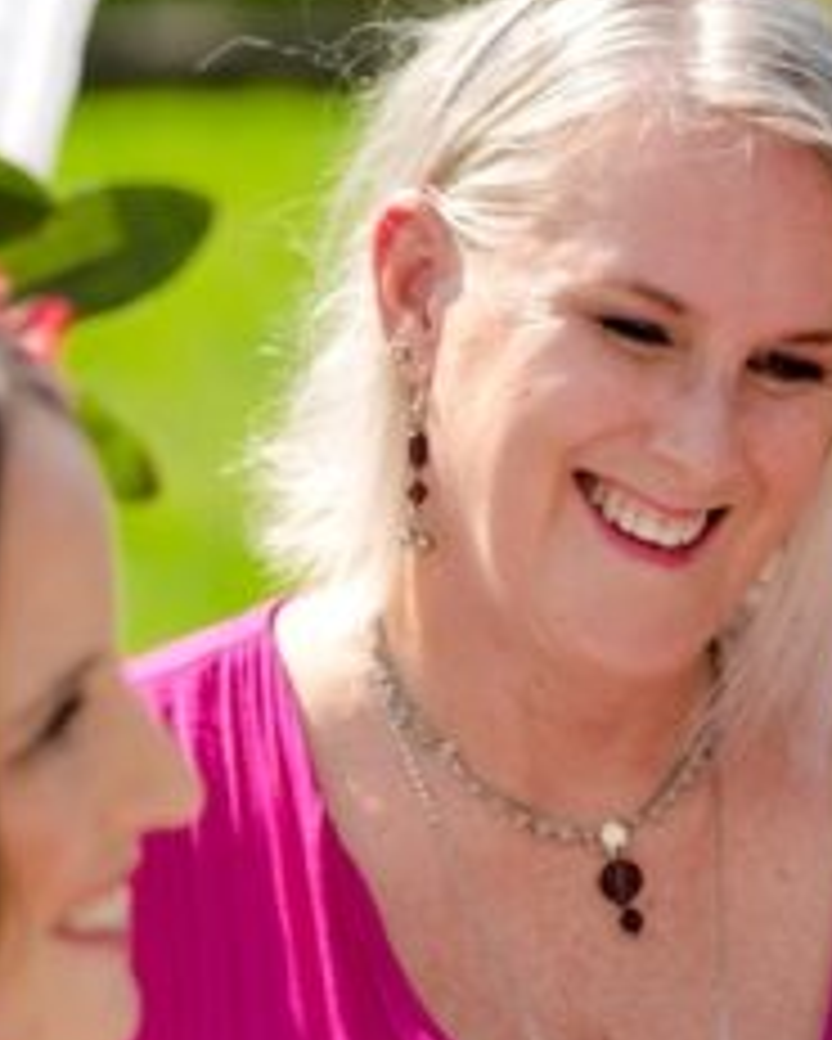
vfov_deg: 5.5
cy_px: 1013
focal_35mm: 353
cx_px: 1127
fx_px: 10858
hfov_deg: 4.4
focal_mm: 85
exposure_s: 1/2000
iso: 50
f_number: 2.5
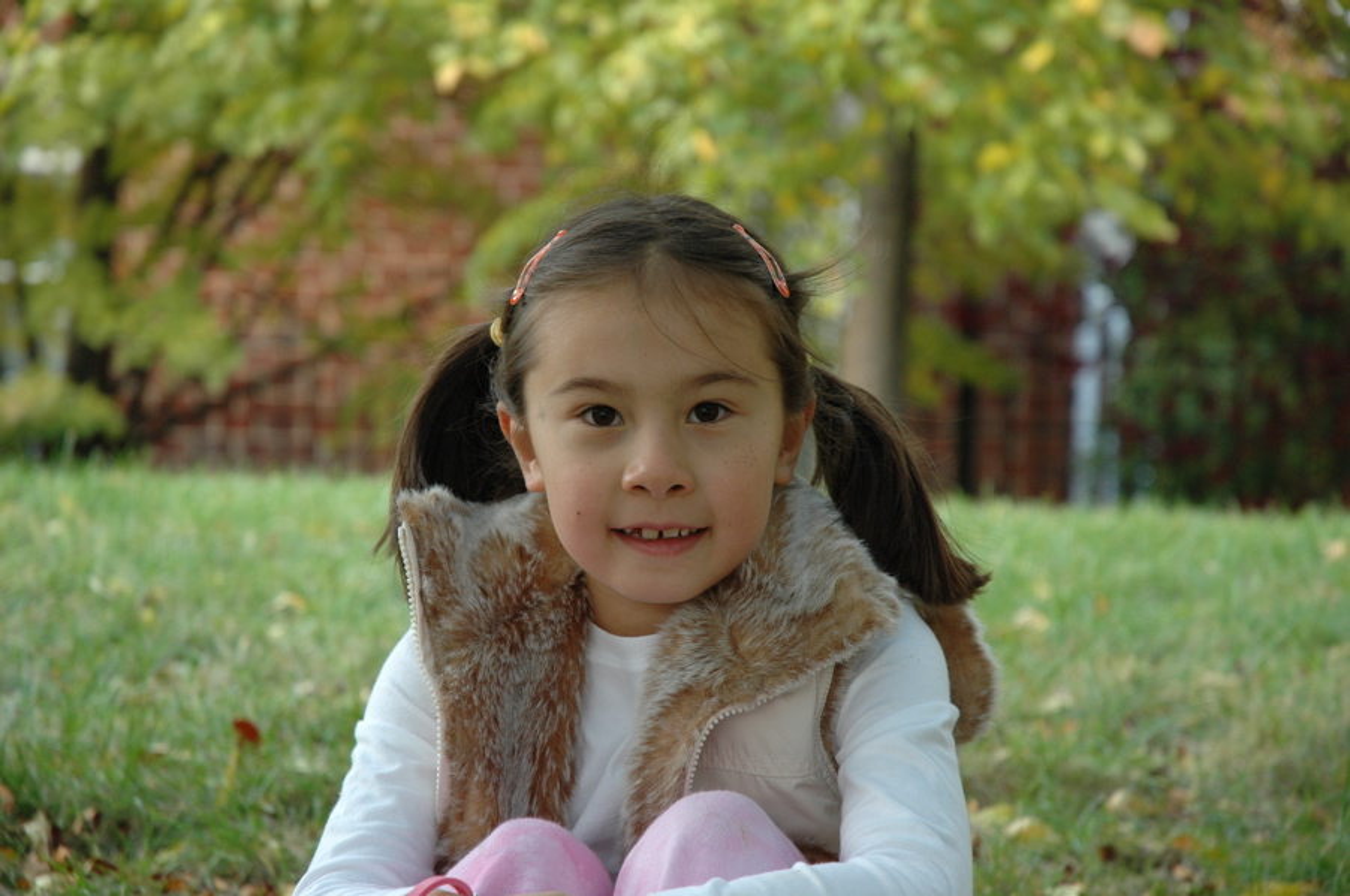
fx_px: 3932
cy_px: 448
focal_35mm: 105
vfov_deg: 13.0
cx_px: 675
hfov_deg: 19.5
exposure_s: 1/100
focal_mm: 70
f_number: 4.5
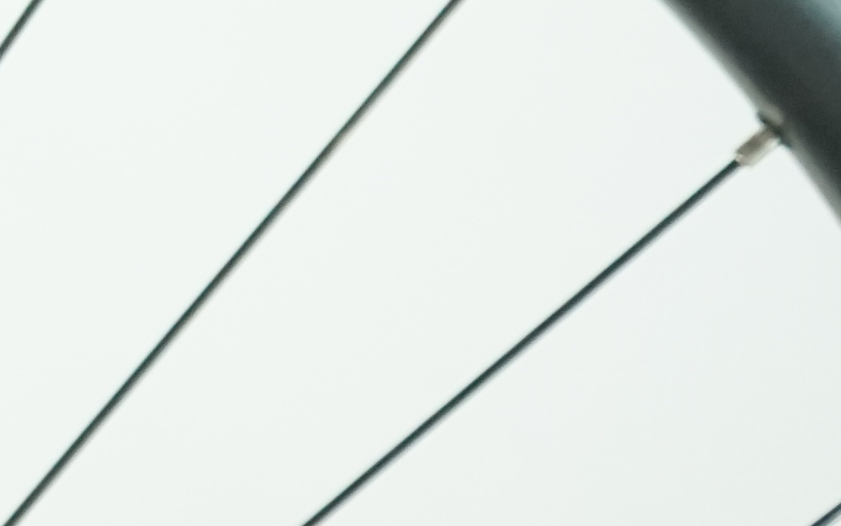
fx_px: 4125
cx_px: -1298
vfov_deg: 6.7
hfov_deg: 9.9
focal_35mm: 180
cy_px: -1006
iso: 2500
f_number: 5.6
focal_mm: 31
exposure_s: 1/200
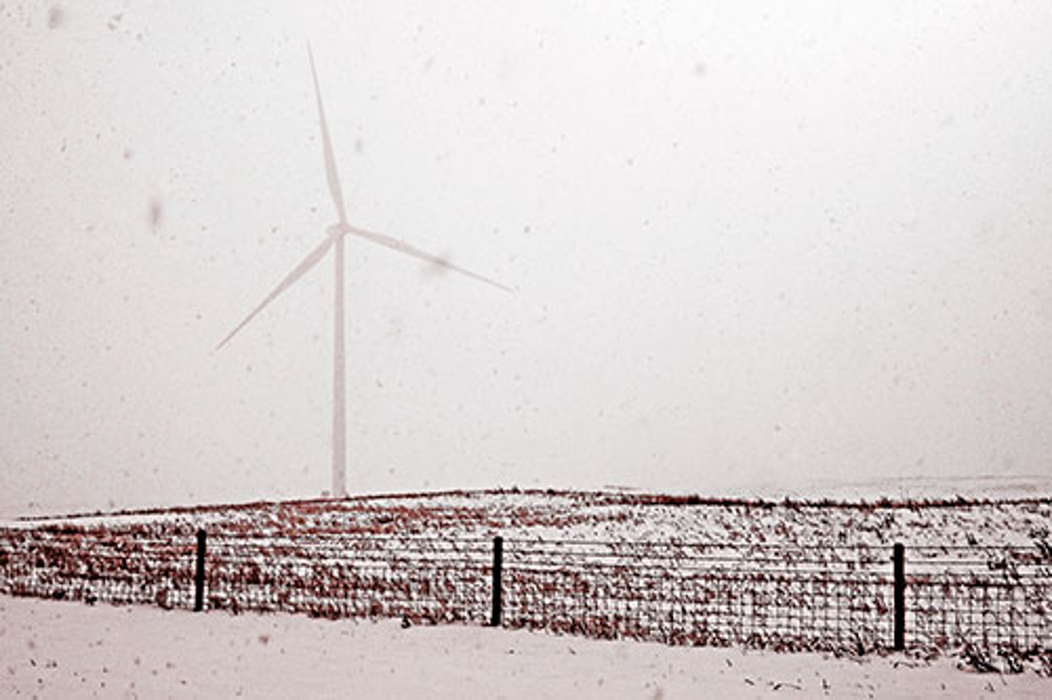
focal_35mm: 30
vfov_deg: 43.6
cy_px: 350
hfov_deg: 61.9
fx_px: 876
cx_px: 526
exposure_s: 1/400
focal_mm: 20
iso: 64
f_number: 10
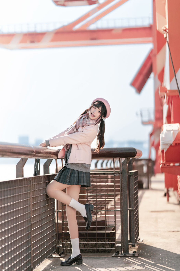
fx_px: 637
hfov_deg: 16.1
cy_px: 136
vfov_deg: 23.9
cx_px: 90
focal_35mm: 85
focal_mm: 85
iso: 100
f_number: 1.4
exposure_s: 1/4000
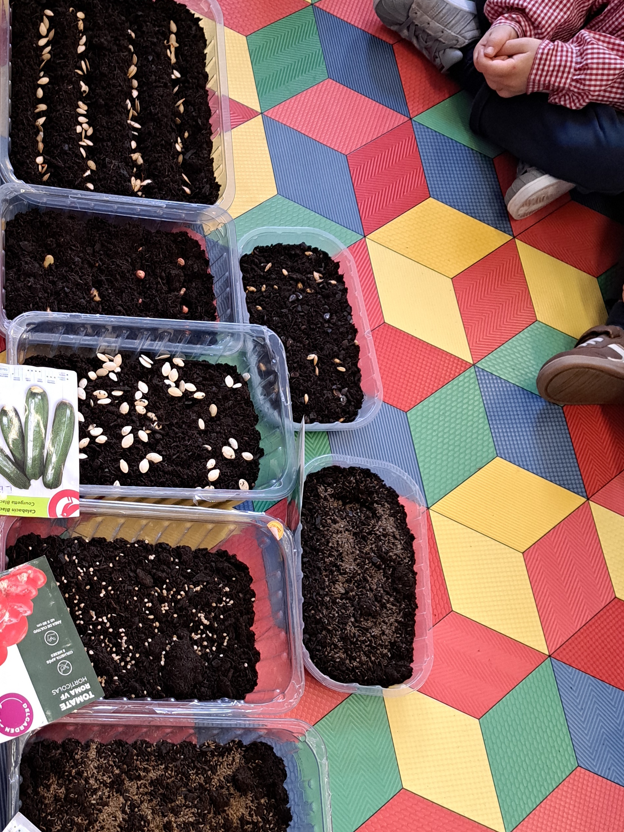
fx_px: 1057
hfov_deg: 31.3
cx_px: 61
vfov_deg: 42.9
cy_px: 448
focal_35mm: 44
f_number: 1.8
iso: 400
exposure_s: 1/50
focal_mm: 5.23
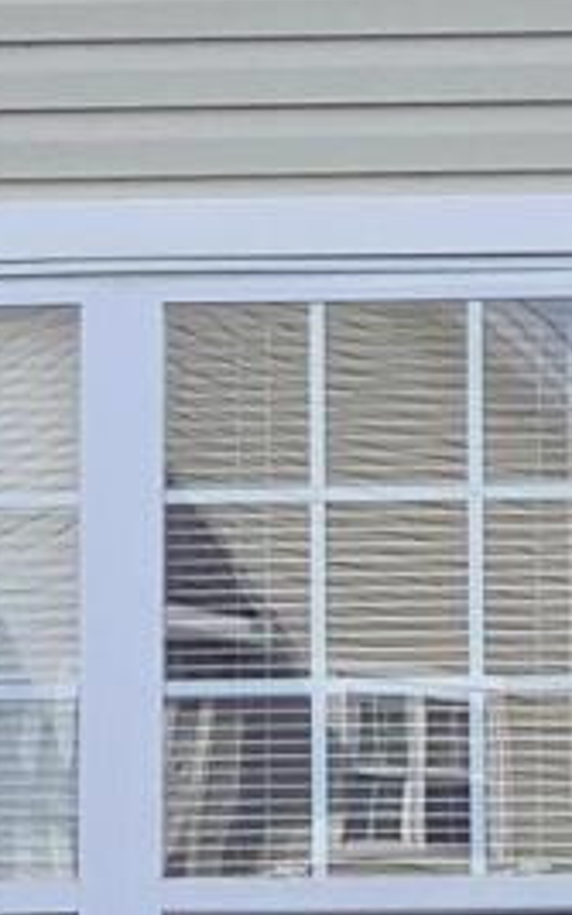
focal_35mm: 413
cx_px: 956
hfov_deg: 3.2
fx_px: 10296
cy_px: -110
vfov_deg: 5.1
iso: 16
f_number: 2.4
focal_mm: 6
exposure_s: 1/417
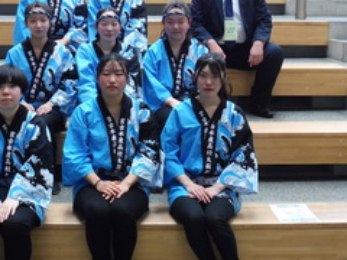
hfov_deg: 29.6
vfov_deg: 22.5
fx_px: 652
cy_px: 88
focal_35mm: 65
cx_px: 119
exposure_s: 1/25
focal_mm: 6.9
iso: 400
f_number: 3.9
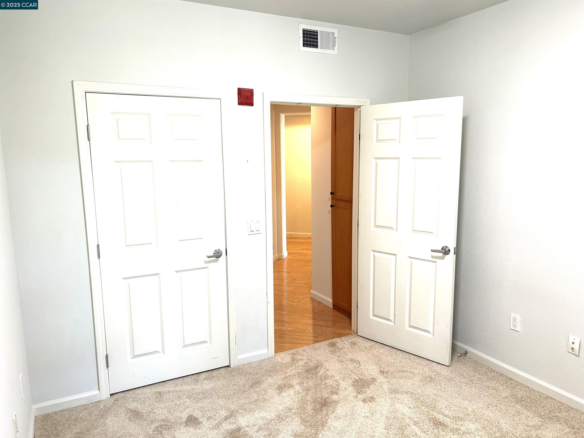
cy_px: 219
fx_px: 439
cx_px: 292
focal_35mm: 26
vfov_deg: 53.1
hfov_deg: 67.3
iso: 125
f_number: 1.5
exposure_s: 1/60
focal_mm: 5.7
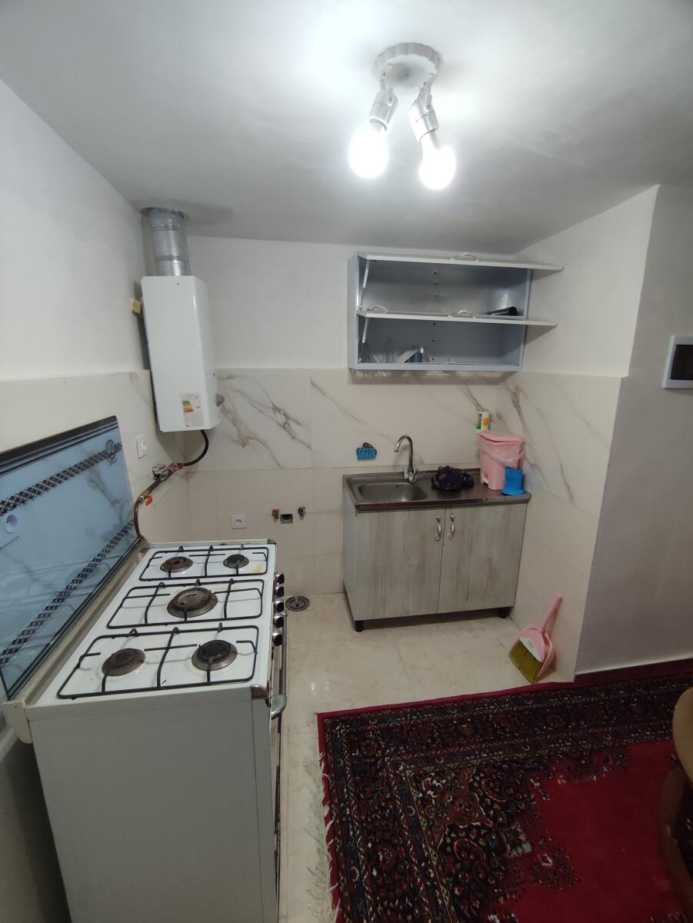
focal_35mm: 16
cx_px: 346
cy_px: 462
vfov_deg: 94.5
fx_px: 427
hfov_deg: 78.1
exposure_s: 1/50
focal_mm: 1.65
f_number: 2.2
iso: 122
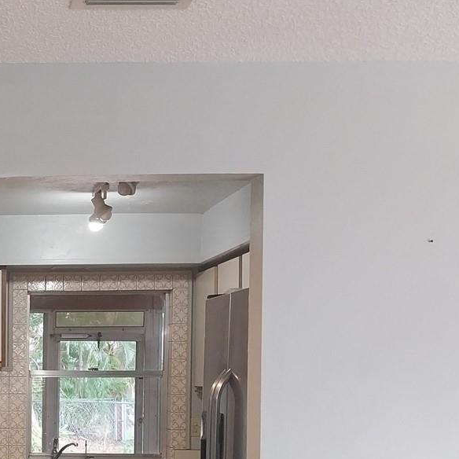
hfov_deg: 25.0
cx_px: -73
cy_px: 406
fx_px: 945
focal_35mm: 63
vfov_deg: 26.5
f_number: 1.8
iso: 250
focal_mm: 4
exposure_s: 1/60
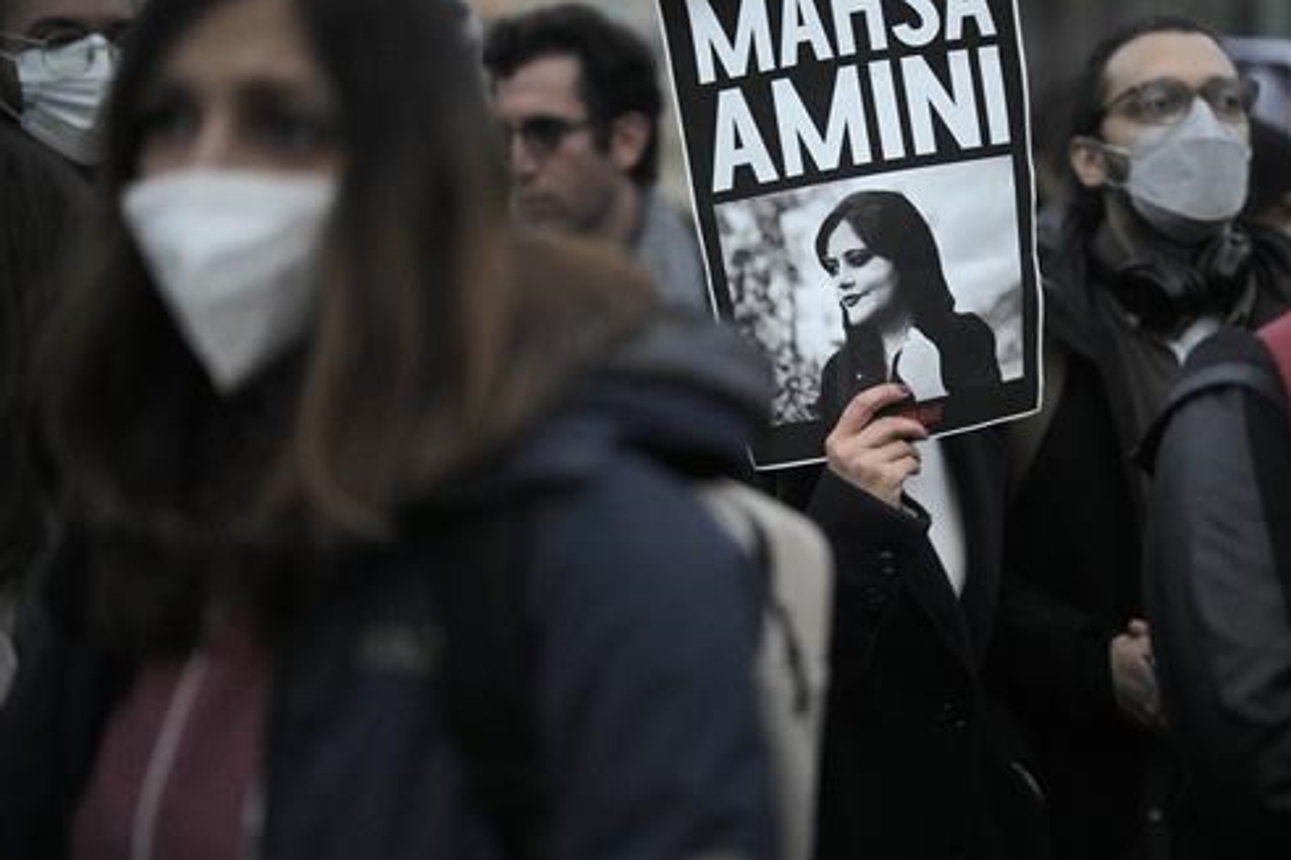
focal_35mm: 66
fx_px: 2367
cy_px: 376
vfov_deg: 20.6
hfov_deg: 30.3
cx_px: 832
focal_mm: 50
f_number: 1.2
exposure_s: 1/8000
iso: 5000
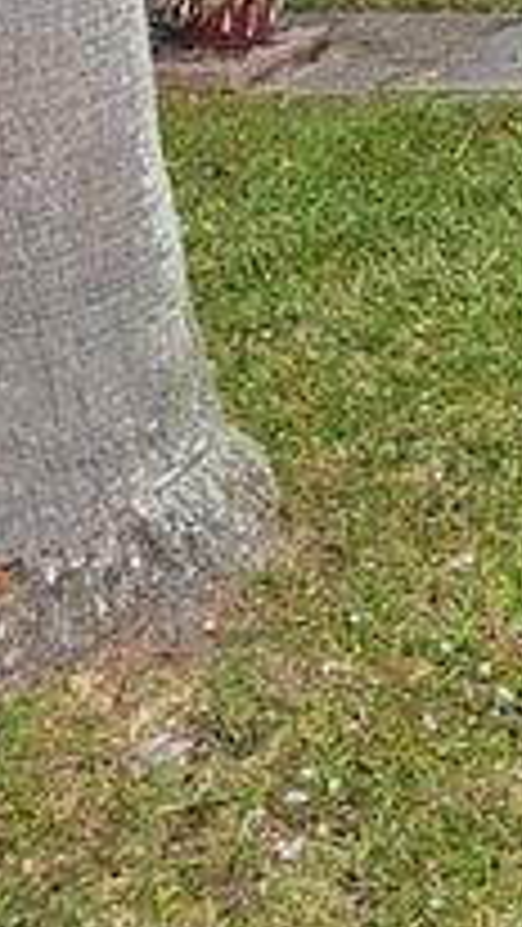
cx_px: 1568
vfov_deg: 18.4
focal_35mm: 104
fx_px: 2557
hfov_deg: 9.3
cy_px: -436
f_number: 1.7
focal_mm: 6.3
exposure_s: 1/838
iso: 10
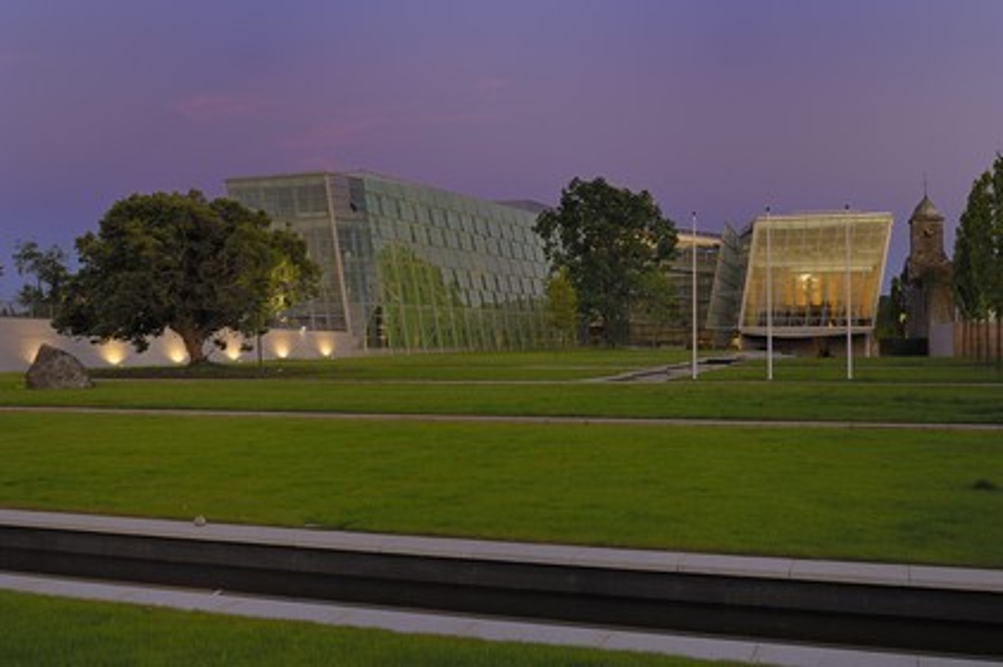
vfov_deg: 31.8
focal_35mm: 42
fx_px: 1169
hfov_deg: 46.4
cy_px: 334
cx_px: 502
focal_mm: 28
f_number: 6.3
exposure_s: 1/4
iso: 100
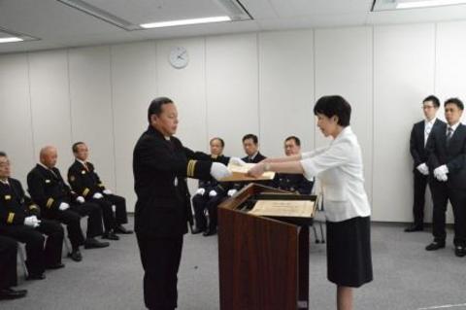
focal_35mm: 30
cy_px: 155
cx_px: 233
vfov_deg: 43.5
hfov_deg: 62.0
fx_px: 388
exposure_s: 1/250
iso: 6400
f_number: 8
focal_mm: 20
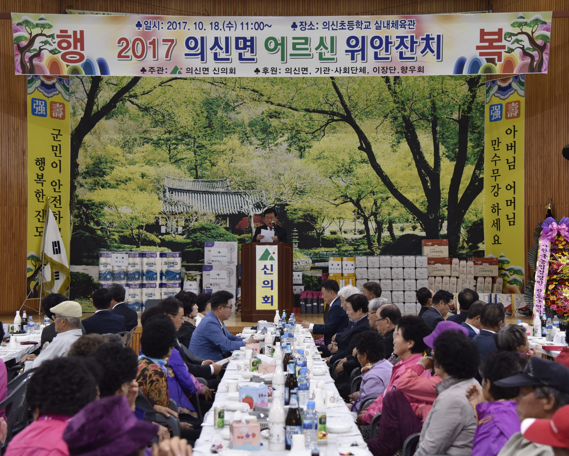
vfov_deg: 26.7
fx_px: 960
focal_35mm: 57
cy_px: 229
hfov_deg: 33.0
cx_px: 273
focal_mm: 50
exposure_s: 1/125
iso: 800
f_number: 4
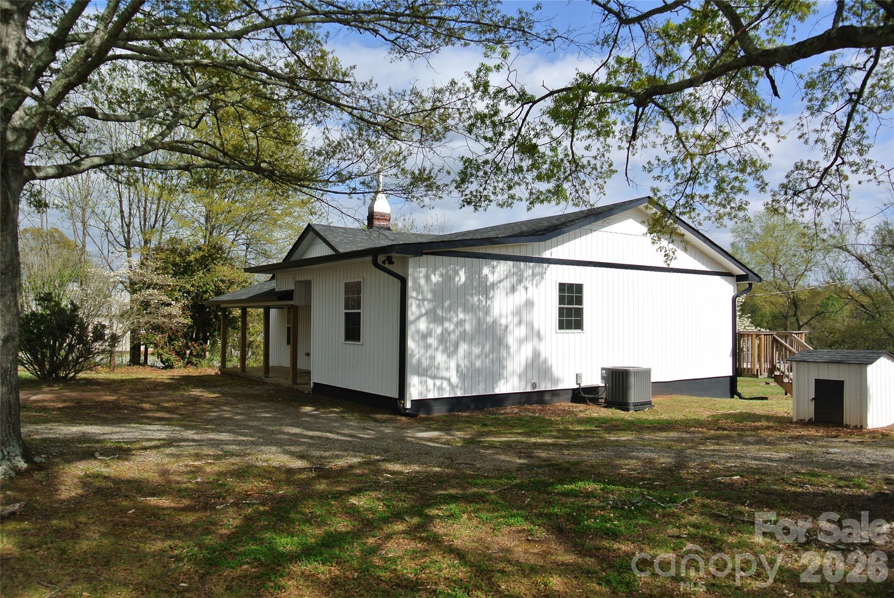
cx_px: 447
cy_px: 299
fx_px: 671
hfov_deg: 67.3
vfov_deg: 48.0
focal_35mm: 27
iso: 100
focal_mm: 10
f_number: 4.5
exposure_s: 1/640
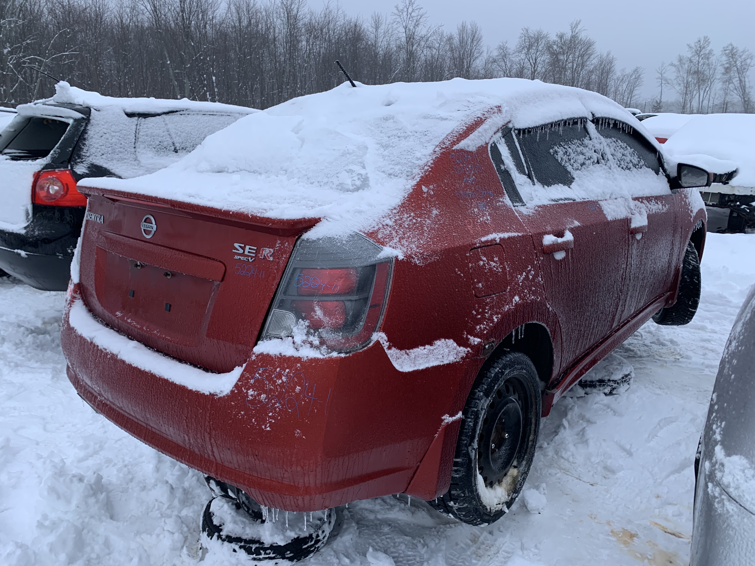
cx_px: 378
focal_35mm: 26
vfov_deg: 53.1
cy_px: 283
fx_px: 567
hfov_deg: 67.3
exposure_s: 1/121
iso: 50
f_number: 1.8
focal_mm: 4.25
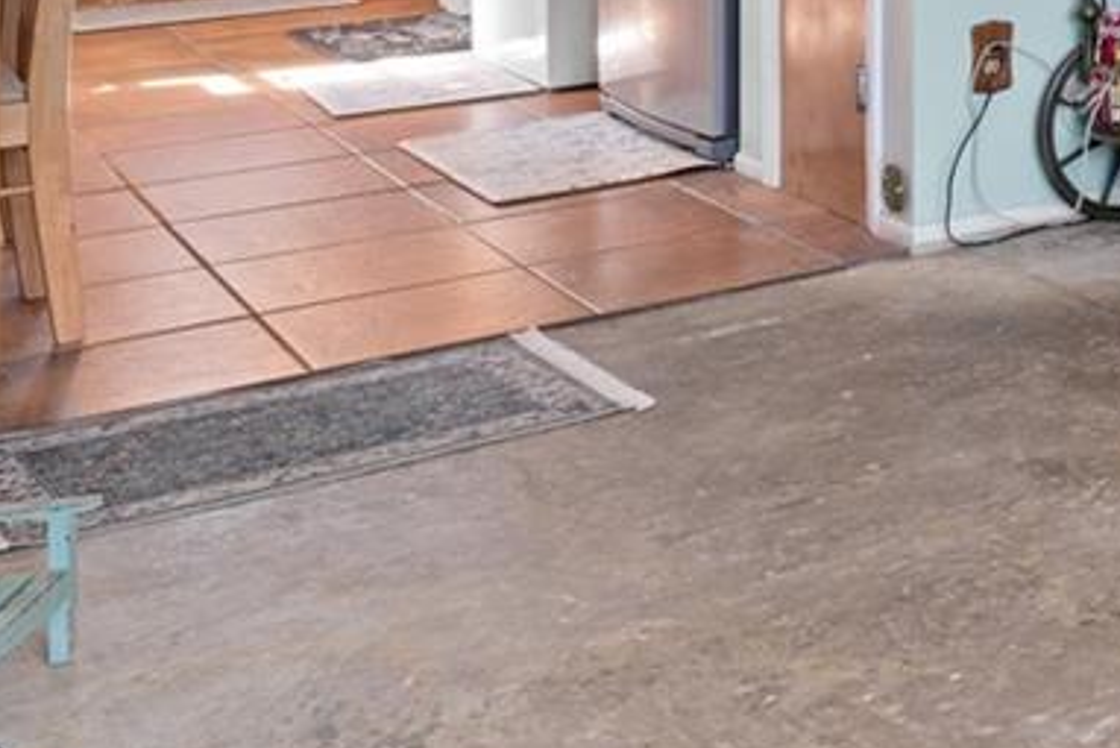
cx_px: 1724
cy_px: -326
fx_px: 2085
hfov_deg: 23.4
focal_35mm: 67
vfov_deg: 18.4
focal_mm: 16
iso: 250
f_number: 9
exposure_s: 2
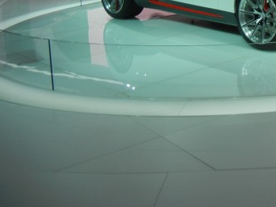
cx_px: 297
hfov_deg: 26.2
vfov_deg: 20.2
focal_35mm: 69
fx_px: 550
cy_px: -26
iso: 160
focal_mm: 5.4
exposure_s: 1/286
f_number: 3.5
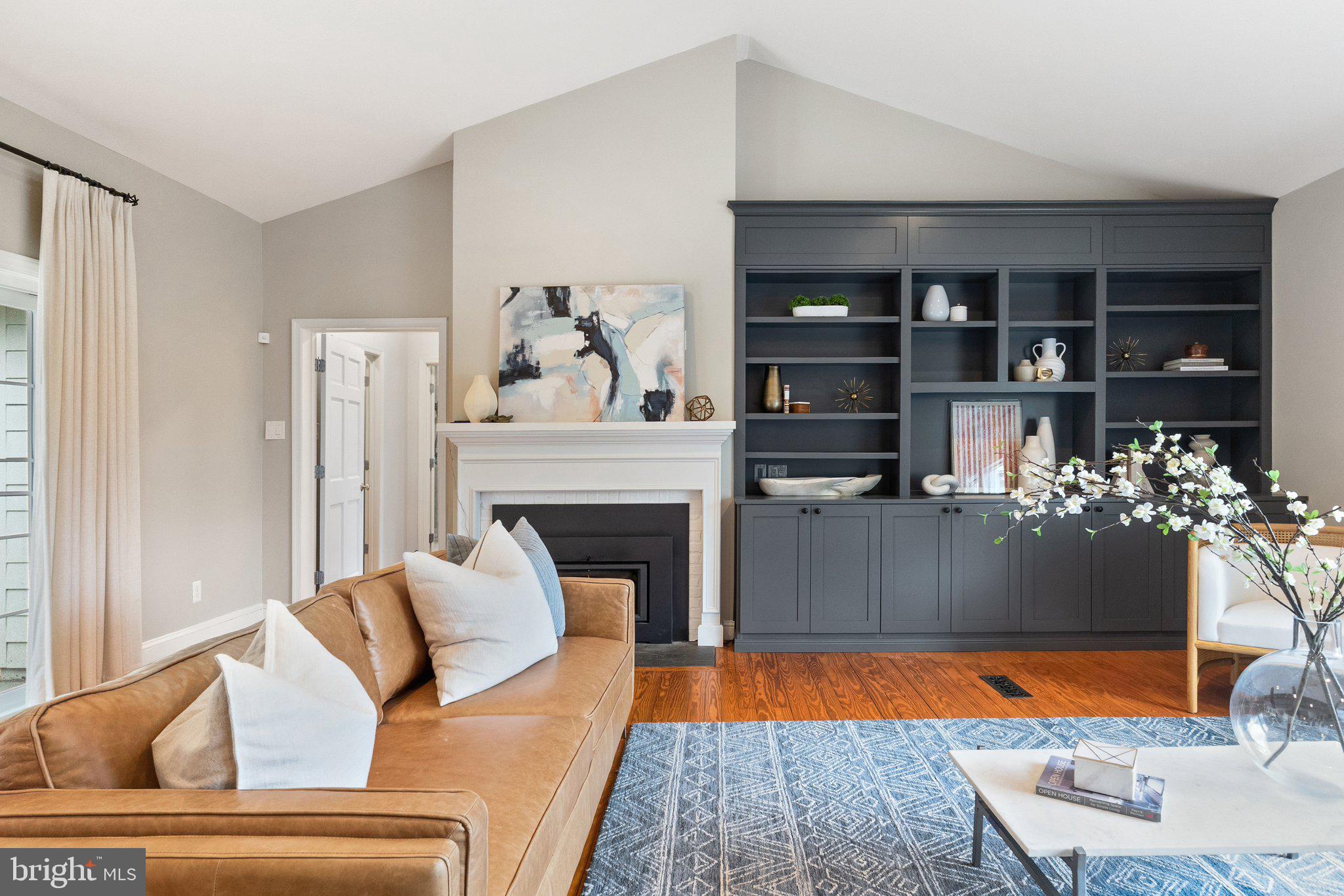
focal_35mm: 20
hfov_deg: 84.0
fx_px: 747
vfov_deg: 61.9
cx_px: 672
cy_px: 448
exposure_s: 1/3
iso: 800
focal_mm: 13.5
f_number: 8
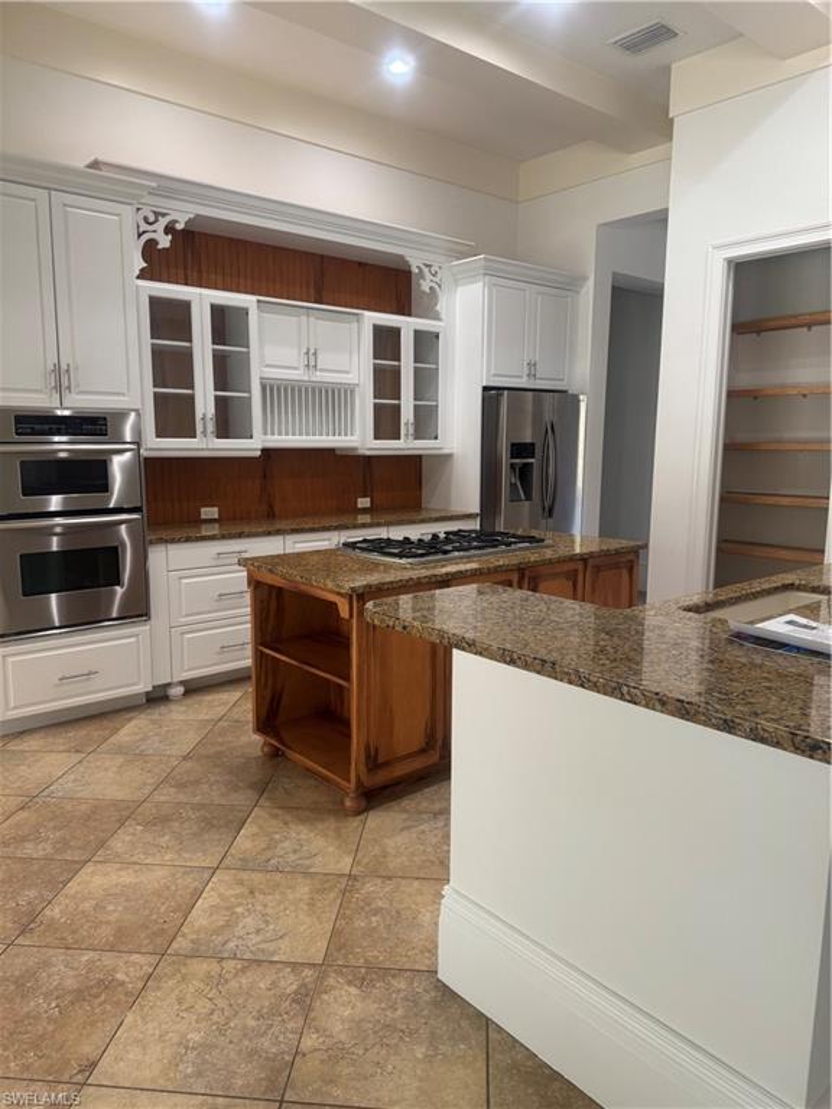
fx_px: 769
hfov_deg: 56.8
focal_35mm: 24
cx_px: 416
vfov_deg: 71.6
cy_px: 554
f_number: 1.78
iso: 200
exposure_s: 1/120
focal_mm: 6.76
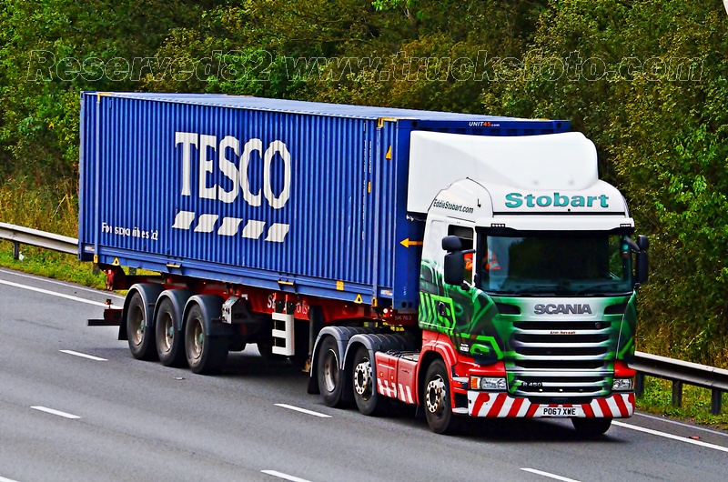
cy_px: 241
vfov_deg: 4.7
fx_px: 5903
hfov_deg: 7.1
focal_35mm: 292
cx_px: 364
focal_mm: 195
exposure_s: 1/1000
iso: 1000
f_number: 8
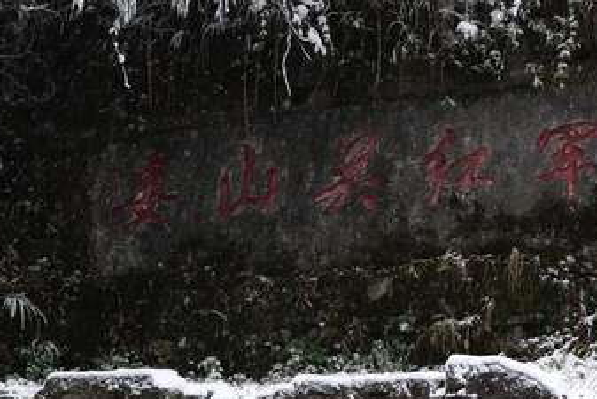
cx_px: 592
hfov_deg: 13.2
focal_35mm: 153
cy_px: 192
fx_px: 2538
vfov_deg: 9.0
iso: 250
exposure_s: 1/125
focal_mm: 60
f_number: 4
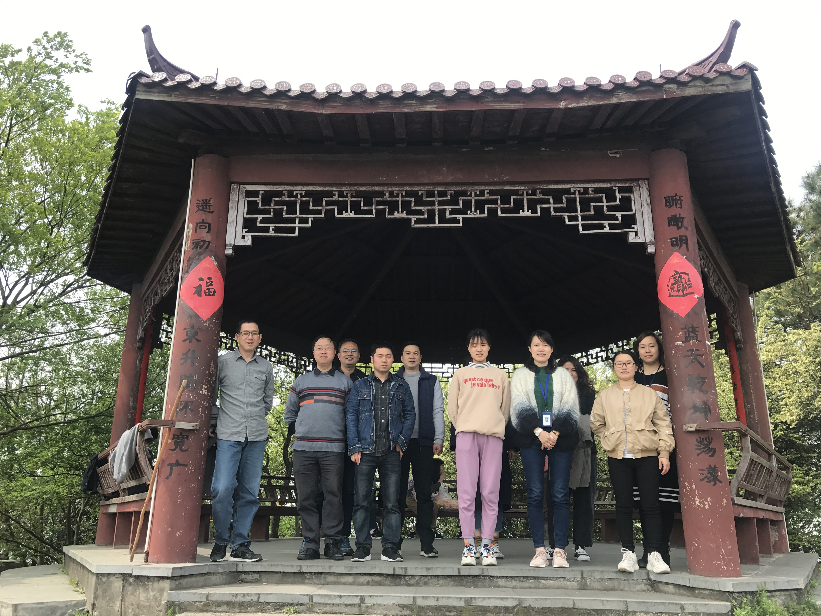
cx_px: 410
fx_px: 664
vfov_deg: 49.7
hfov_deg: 63.4
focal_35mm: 28
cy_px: 308
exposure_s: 1/912
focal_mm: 3.99
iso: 20
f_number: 1.8
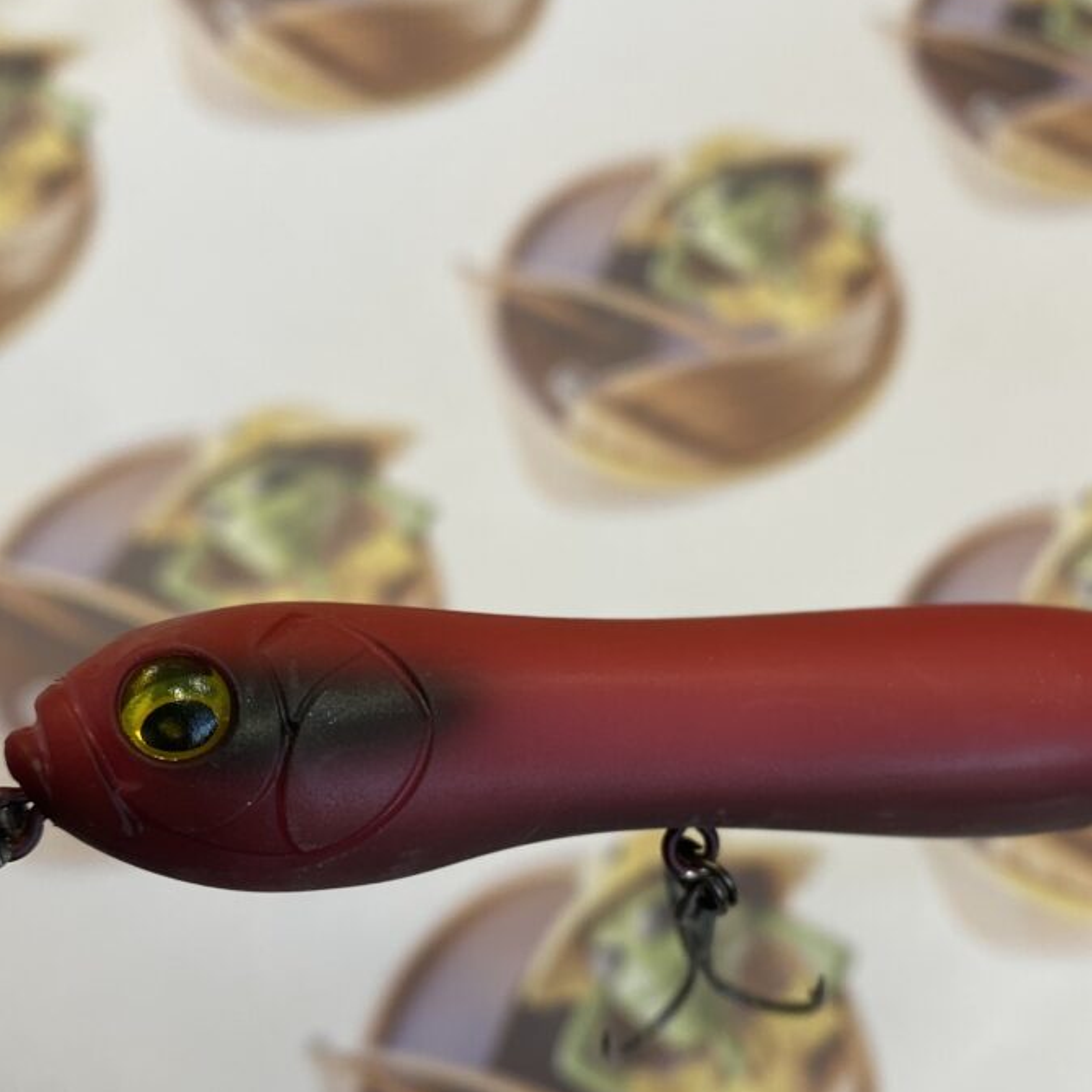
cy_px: 752
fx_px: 1570
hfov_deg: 38.3
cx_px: 631
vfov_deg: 37.8
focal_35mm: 44
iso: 64
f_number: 1.8
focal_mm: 4.25
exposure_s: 1/60
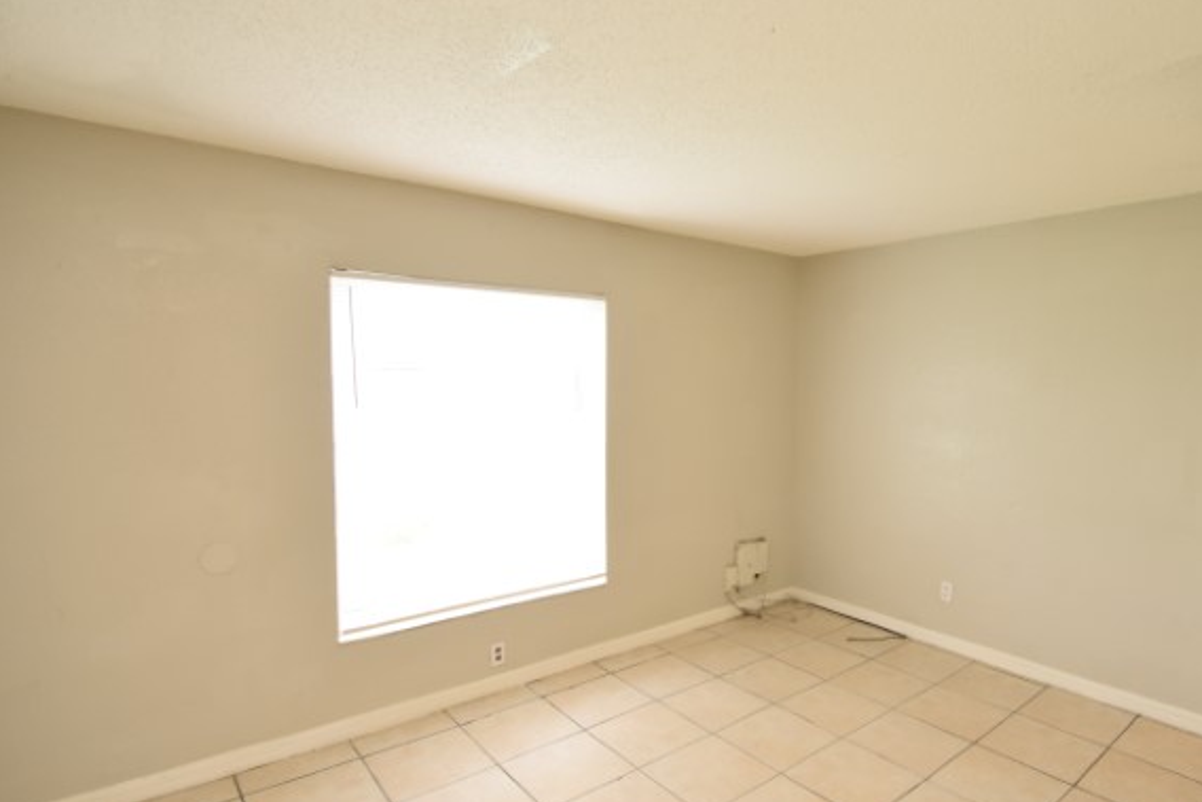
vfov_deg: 64.5
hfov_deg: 85.8
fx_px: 635
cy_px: 425
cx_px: 722
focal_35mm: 19
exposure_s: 1/60
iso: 900
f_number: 3.5
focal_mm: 10
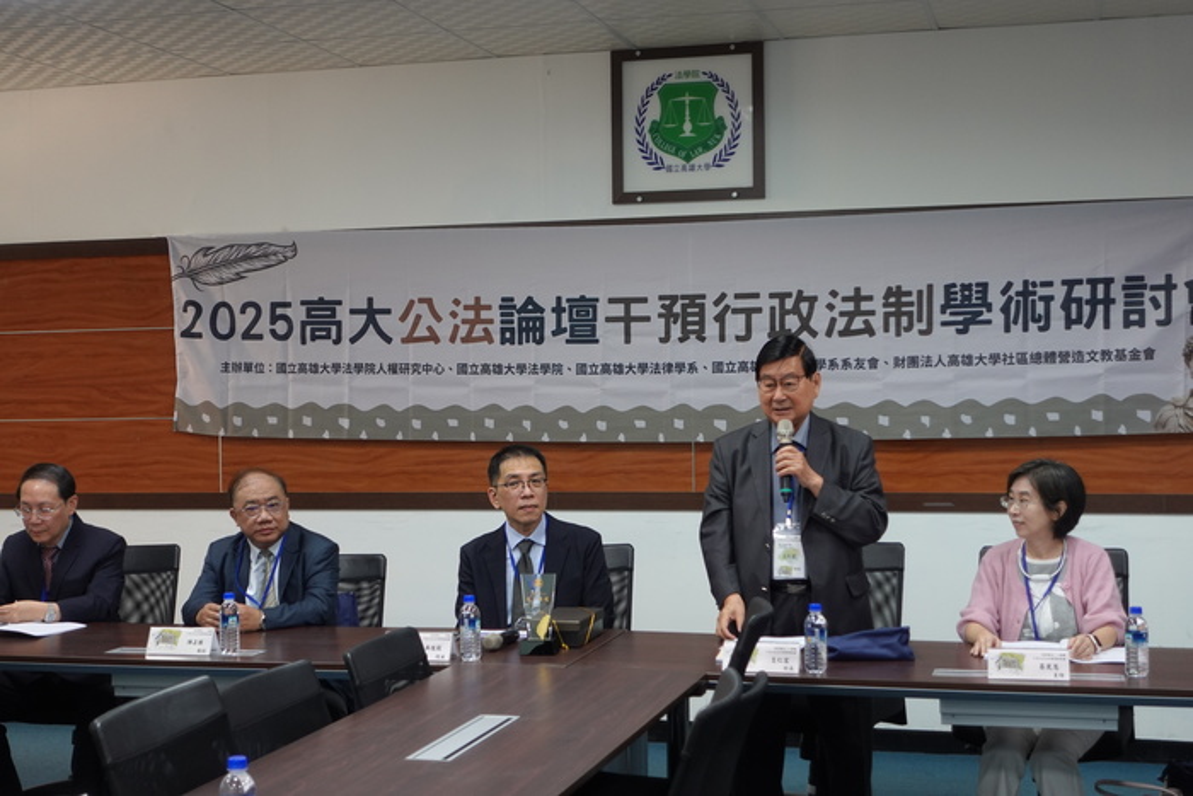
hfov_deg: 37.5
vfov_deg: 25.5
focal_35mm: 53
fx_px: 1757
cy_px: 398
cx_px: 596
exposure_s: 1/60
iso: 500
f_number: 2.8
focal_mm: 19.95
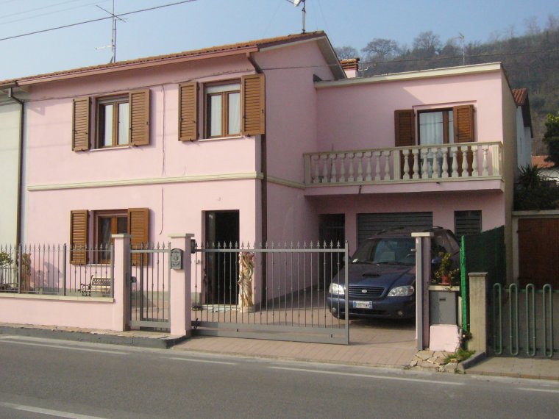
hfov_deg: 49.0
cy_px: 210
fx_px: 614
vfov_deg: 37.7
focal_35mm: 38
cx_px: 280
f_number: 8.3
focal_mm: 6.3
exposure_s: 1/1600
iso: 400
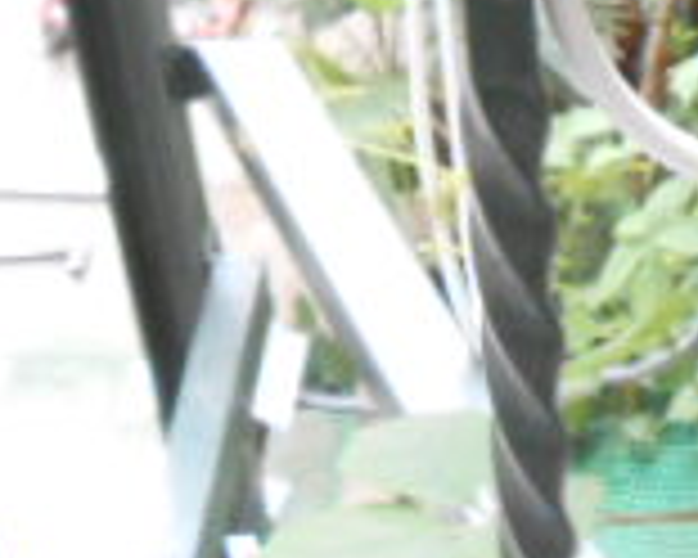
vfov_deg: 13.8
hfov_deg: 18.0
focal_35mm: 105
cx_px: 630
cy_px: -288
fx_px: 2169
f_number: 3.5
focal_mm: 4.6
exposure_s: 1/13
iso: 400
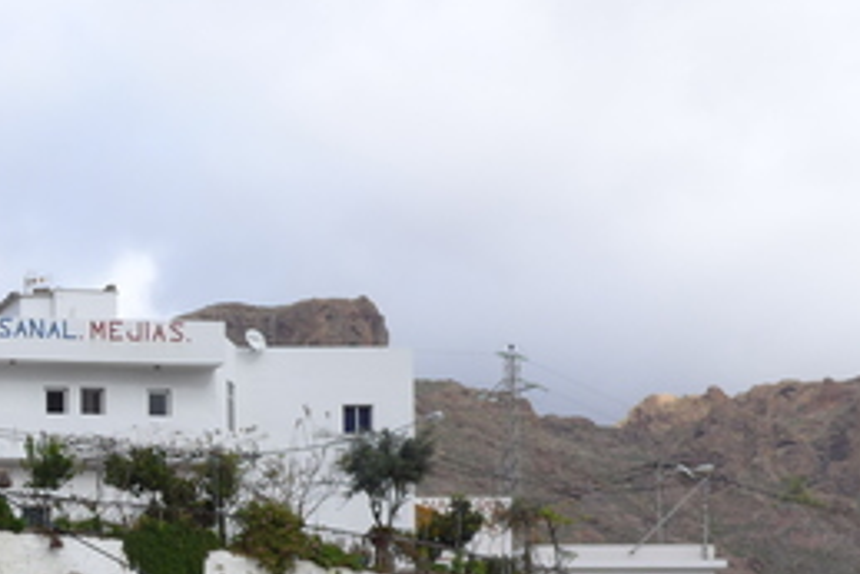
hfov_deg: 19.1
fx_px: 2318
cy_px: 720
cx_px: -327
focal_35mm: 97
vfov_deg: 13.7
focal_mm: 6.9
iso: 80
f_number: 2.8
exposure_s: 1/800
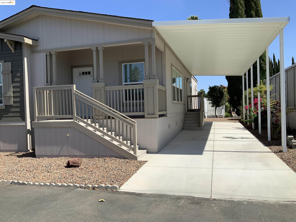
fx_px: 248
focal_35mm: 29
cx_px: 148
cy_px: 111
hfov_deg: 61.7
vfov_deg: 48.2
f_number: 1.8
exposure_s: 1/2227
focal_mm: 3
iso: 16
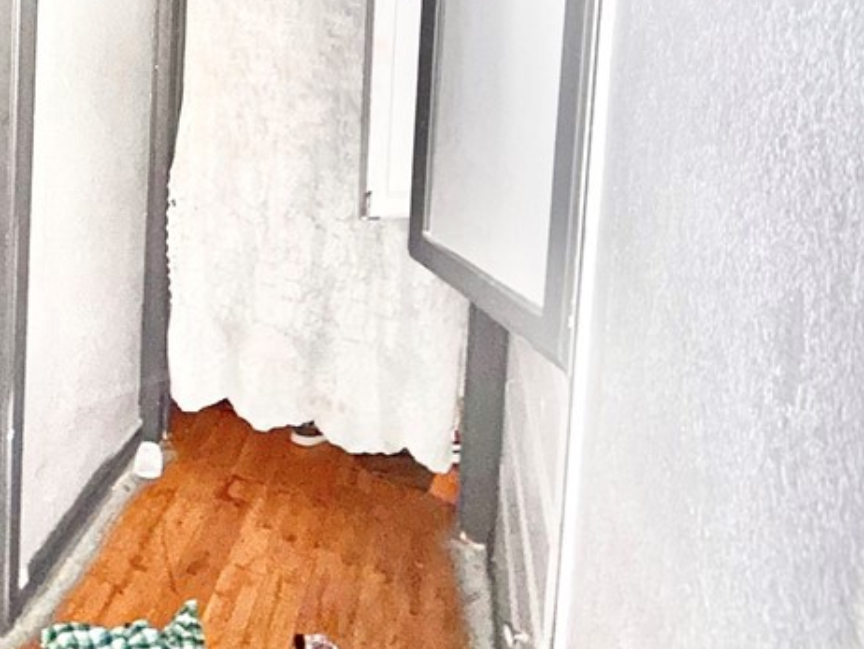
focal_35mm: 31
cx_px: 105
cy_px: 36
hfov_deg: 52.1
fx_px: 774
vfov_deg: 41.0
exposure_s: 1/16
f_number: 2.2
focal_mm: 2.22
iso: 320
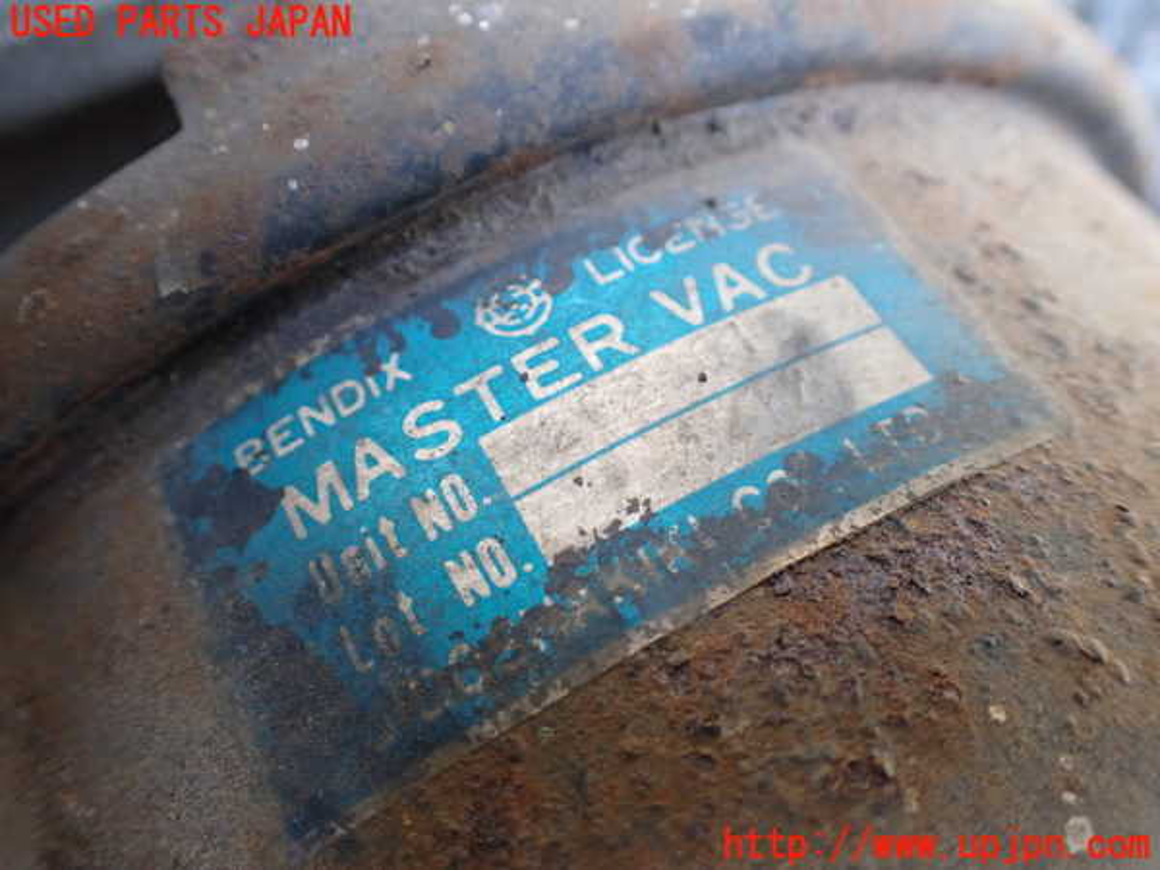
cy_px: 435
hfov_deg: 60.0
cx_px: 580
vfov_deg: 46.8
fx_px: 1005
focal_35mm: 30
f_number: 2.3
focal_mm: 5.4
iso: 400
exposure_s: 1/125
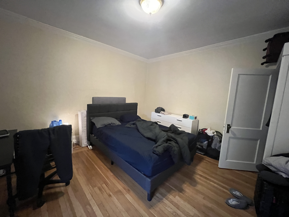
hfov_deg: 106.2
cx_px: 144
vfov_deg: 89.9
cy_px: 108
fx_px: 109
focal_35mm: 13
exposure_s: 1/40
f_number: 1.8
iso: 1000
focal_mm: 1.57
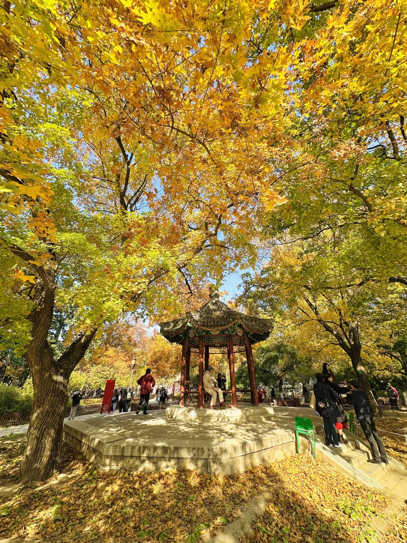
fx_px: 219
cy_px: 272
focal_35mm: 14
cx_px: 204
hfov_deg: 85.7
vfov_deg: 102.1
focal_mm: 2.22
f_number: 2.2
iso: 40
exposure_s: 1/477
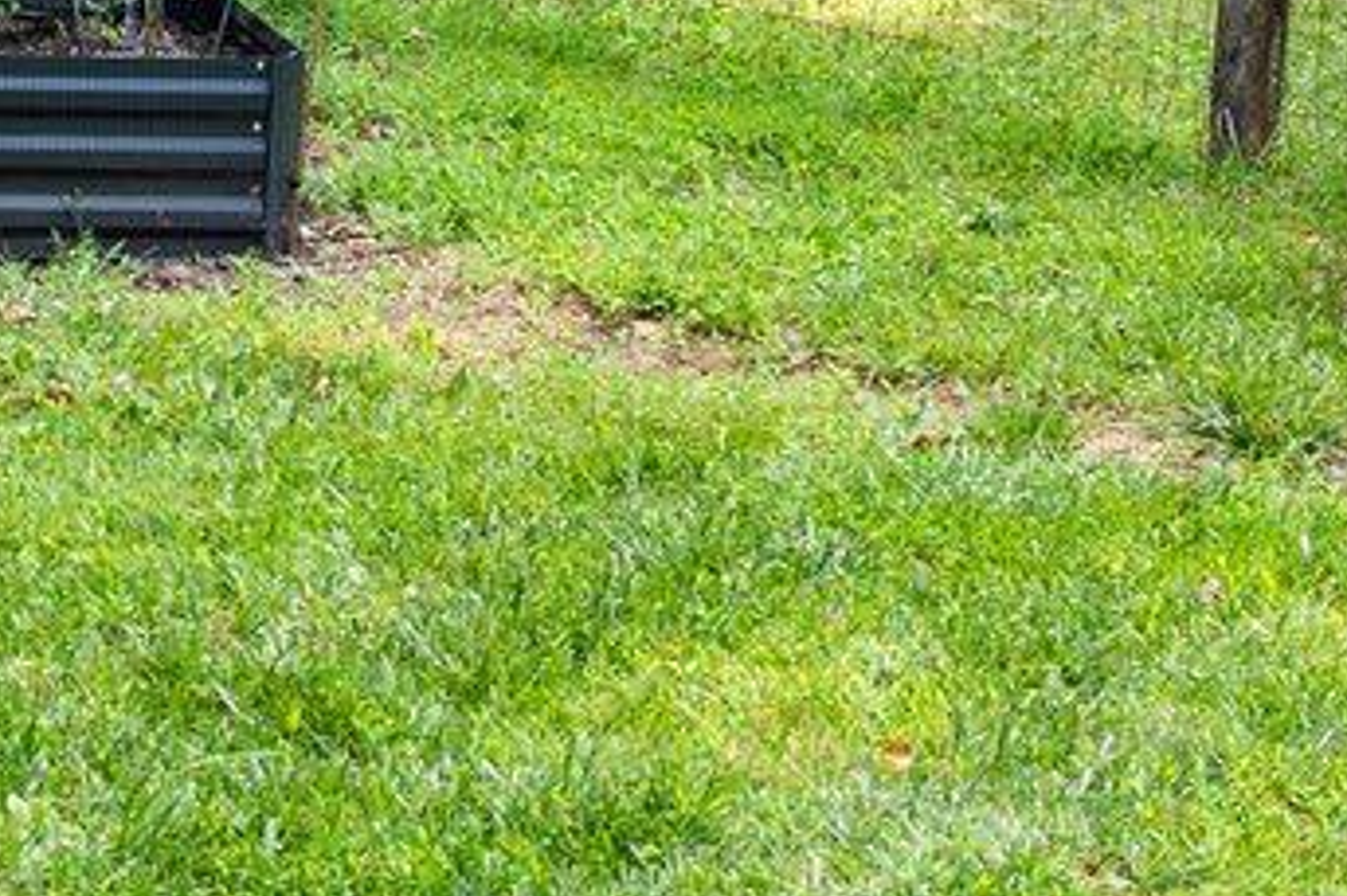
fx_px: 5348
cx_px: -204
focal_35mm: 143
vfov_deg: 9.1
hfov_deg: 14.0
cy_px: -808
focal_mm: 24
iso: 400
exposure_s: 1/80
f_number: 8
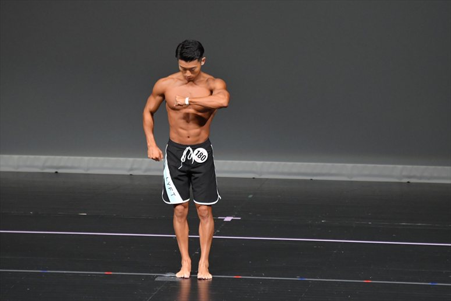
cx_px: 226
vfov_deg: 4.0
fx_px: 4320
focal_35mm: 345
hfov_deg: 6.0
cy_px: 150
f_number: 5.6
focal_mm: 230
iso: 4000
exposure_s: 1/400
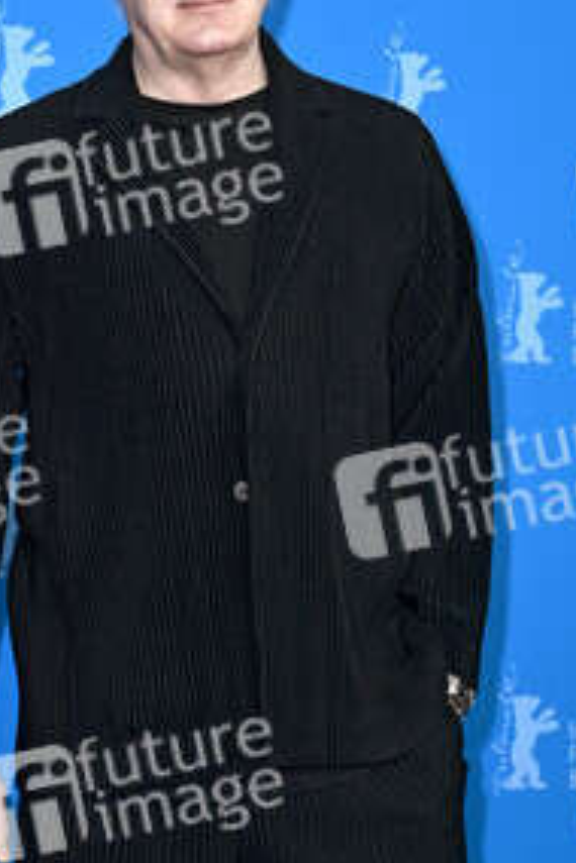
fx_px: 3360
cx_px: 215
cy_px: 336
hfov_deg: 9.8
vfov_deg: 14.6
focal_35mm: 140
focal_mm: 100
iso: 800
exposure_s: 1/250
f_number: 5.6
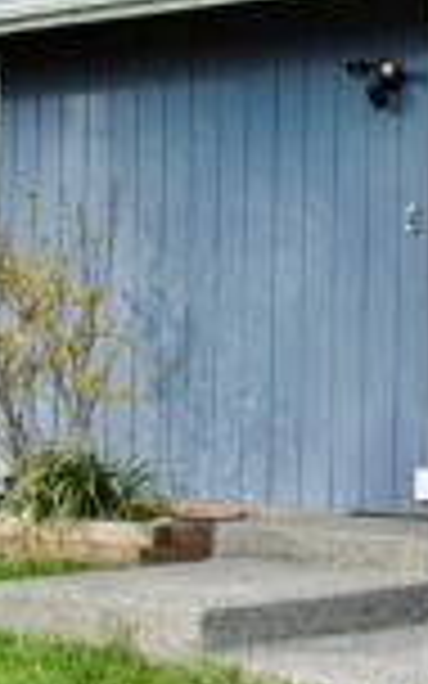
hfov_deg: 11.5
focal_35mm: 110
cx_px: 586
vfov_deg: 18.9
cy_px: 299
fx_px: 2053
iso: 160
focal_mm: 27
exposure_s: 1/280
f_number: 2.8
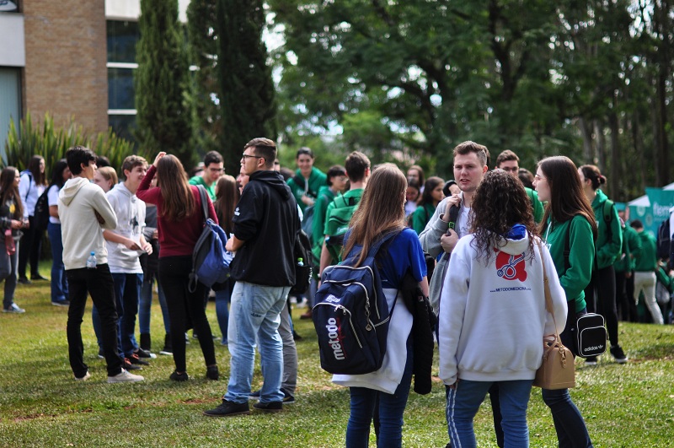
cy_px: 224
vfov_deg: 18.1
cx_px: 337
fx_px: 1402
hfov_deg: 27.0
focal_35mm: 75
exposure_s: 1/4000
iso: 200
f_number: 1.4
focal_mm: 50
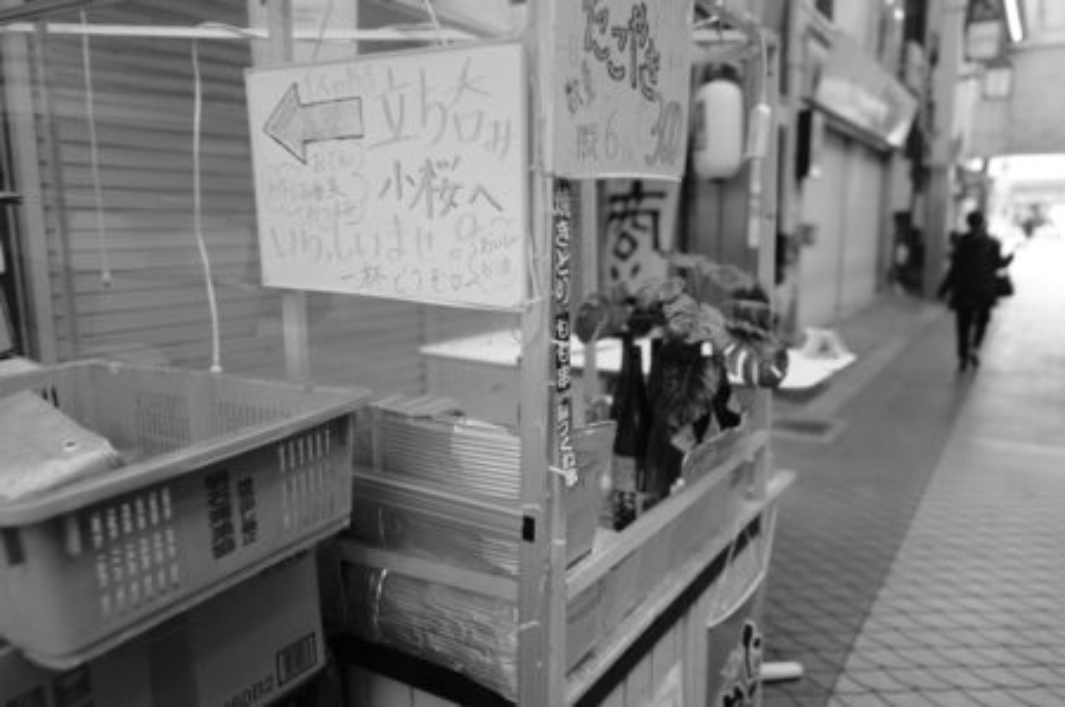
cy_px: 354
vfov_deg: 46.3
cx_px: 532
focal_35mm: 28
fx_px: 827
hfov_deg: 65.5
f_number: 1.8
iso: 100
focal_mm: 28
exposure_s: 1/60
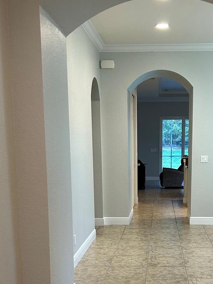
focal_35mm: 53
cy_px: 218
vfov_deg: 35.3
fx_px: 435
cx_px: 146
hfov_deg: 27.3
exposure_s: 1/60
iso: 125
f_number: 1.5
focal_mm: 5.7
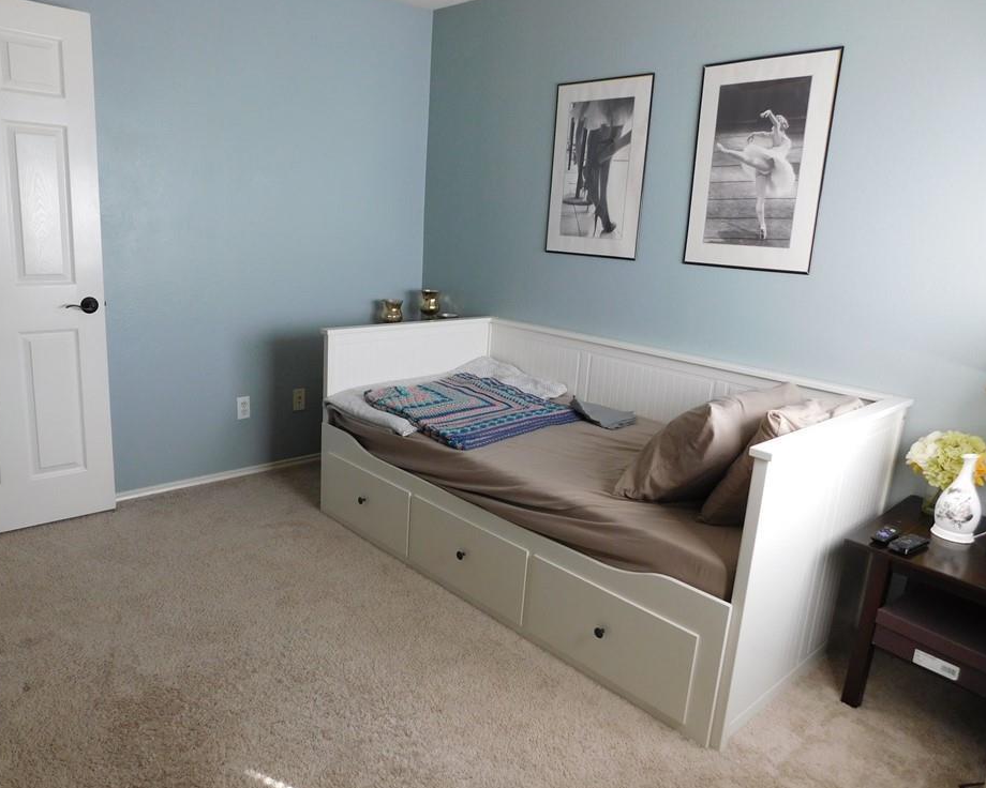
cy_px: 384
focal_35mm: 25
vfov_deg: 56.8
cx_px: 447
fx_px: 730
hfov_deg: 68.0
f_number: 3
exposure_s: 1/30
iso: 200
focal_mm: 4
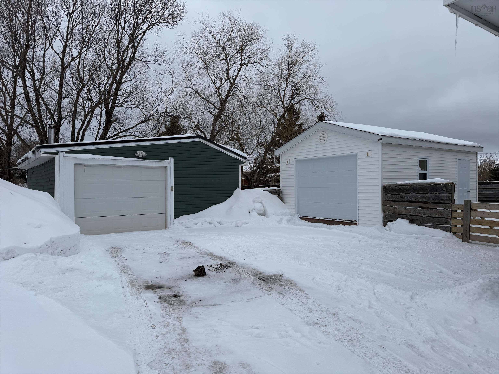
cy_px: 187
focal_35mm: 24
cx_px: 250
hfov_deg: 71.6
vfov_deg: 56.8
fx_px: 346
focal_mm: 6.76
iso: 80
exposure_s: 1/4167
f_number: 1.78
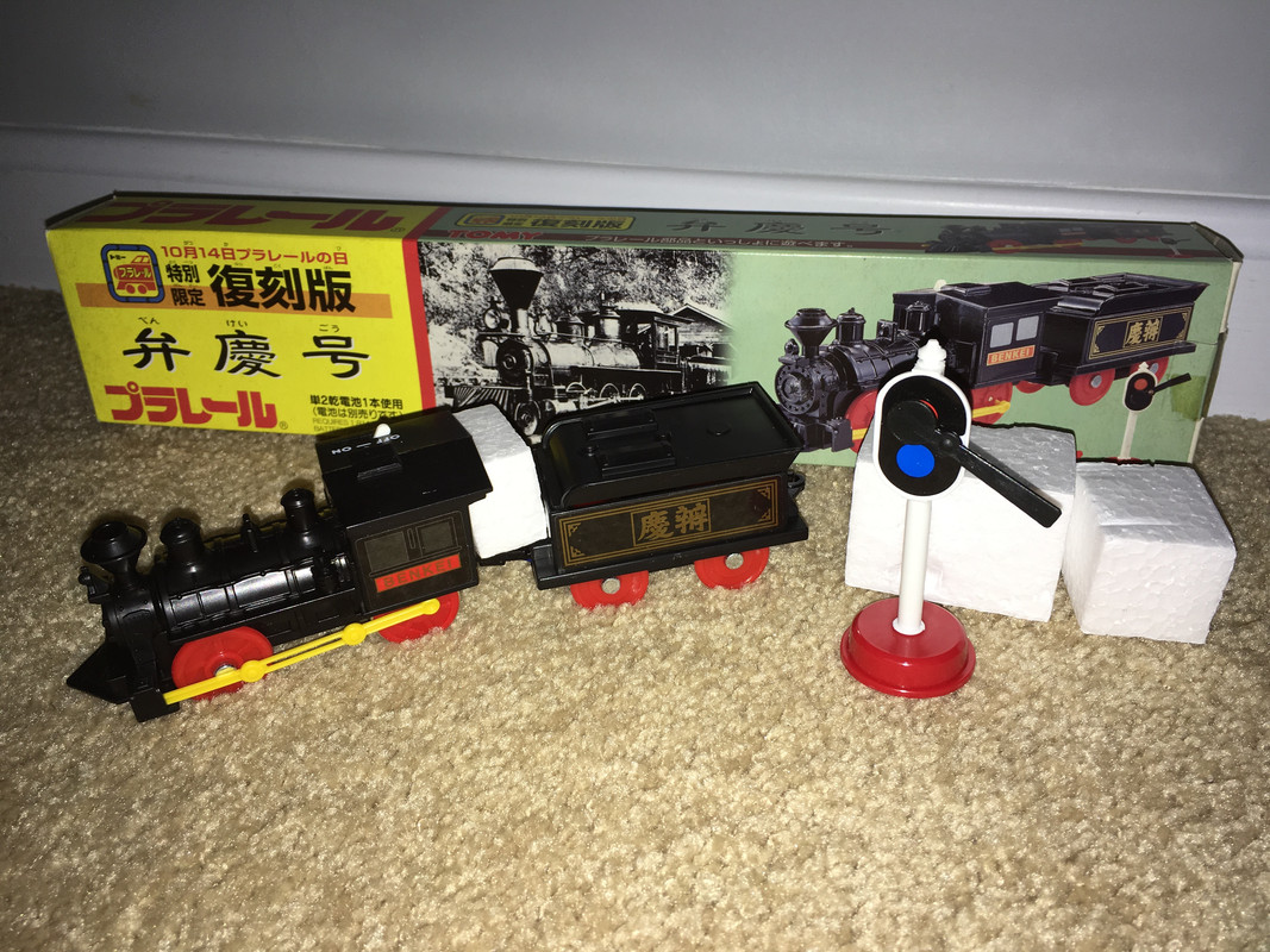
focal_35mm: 29
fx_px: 1064
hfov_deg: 61.7
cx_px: 635
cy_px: 476
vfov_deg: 48.2
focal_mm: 4.15
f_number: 2.2
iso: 25
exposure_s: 1/51
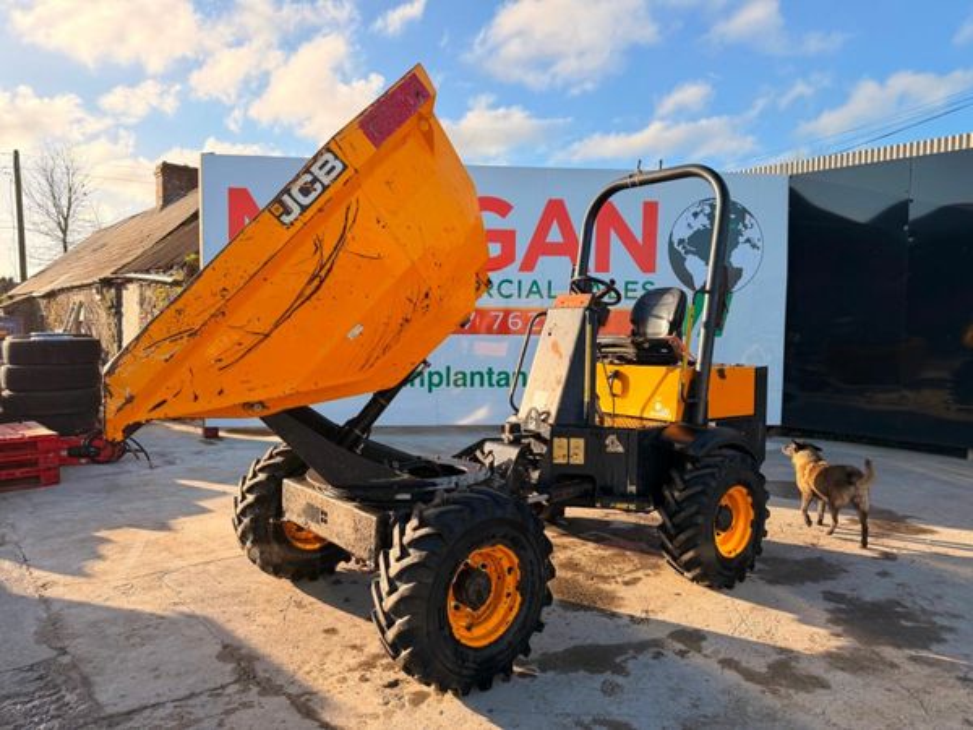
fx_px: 675
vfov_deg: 56.8
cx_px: 486
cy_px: 365
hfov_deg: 71.6
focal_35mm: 24
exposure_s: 1/1812
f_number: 1.78
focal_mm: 6.76
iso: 100
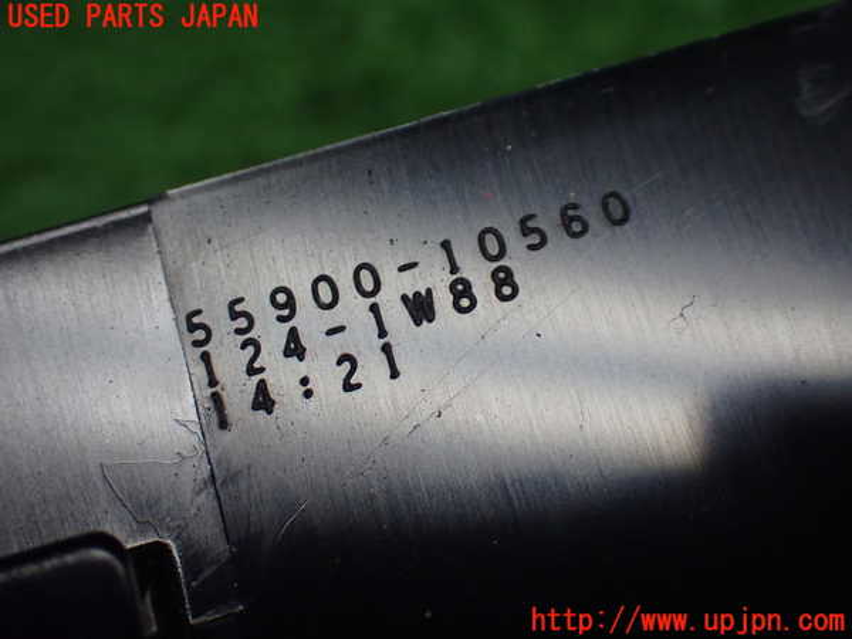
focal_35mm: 62
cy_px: 320
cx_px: 426
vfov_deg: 23.7
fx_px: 1526
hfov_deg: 31.2
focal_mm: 11.09
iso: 800
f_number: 3.6
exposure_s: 1/160
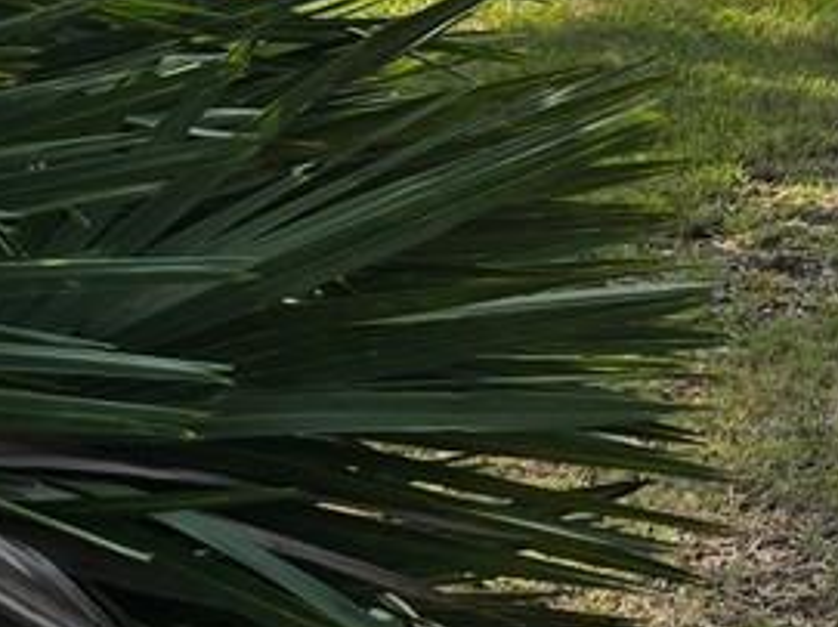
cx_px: 1713
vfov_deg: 10.5
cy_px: -349
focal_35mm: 136
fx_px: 3291
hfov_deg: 12.6
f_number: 1.7
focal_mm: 6.3
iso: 12
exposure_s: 1/796
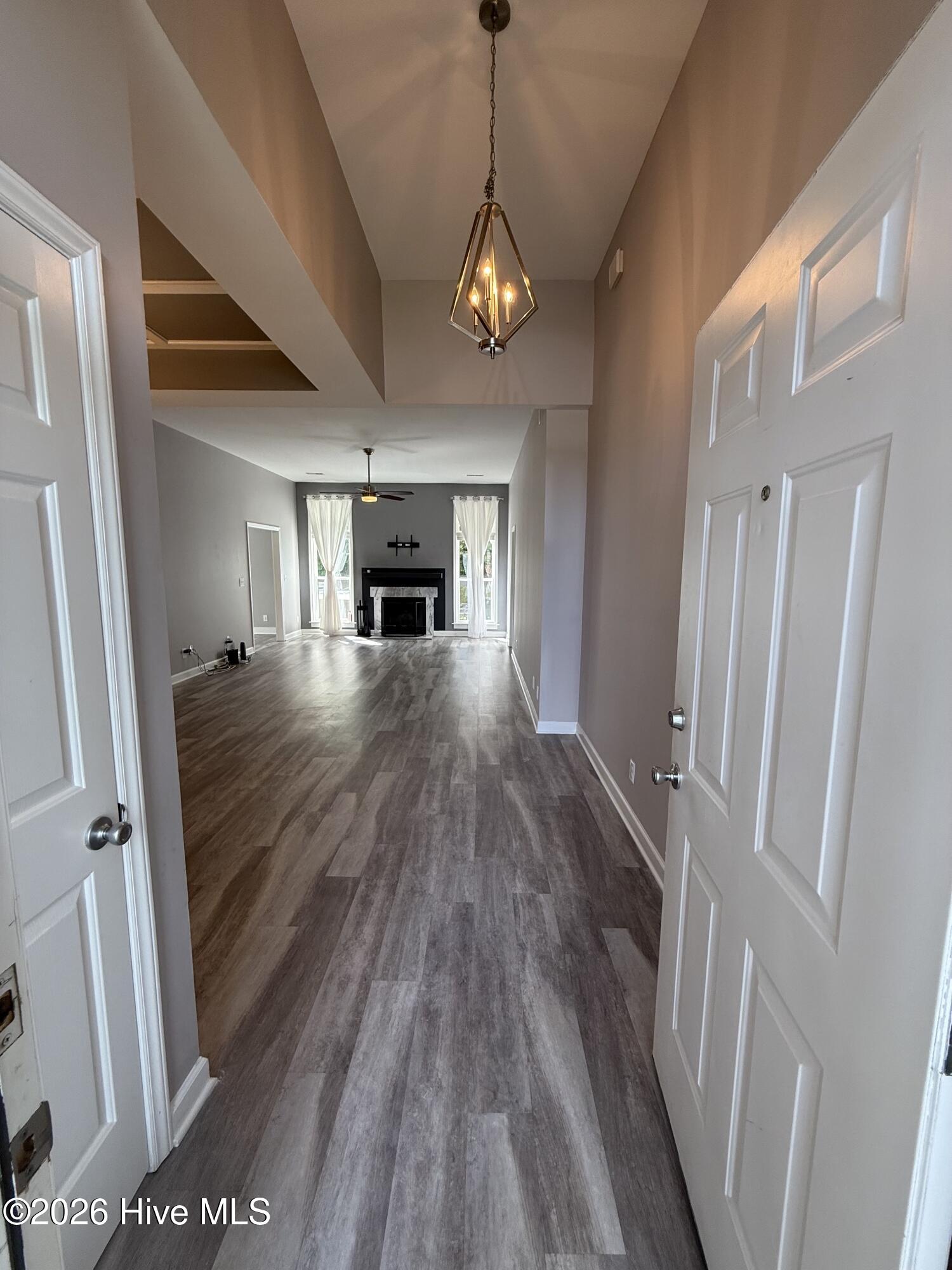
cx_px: 476
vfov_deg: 102.1
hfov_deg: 85.7
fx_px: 513
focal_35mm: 14
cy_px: 635
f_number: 2.2
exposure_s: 1/120
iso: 80
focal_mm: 2.22
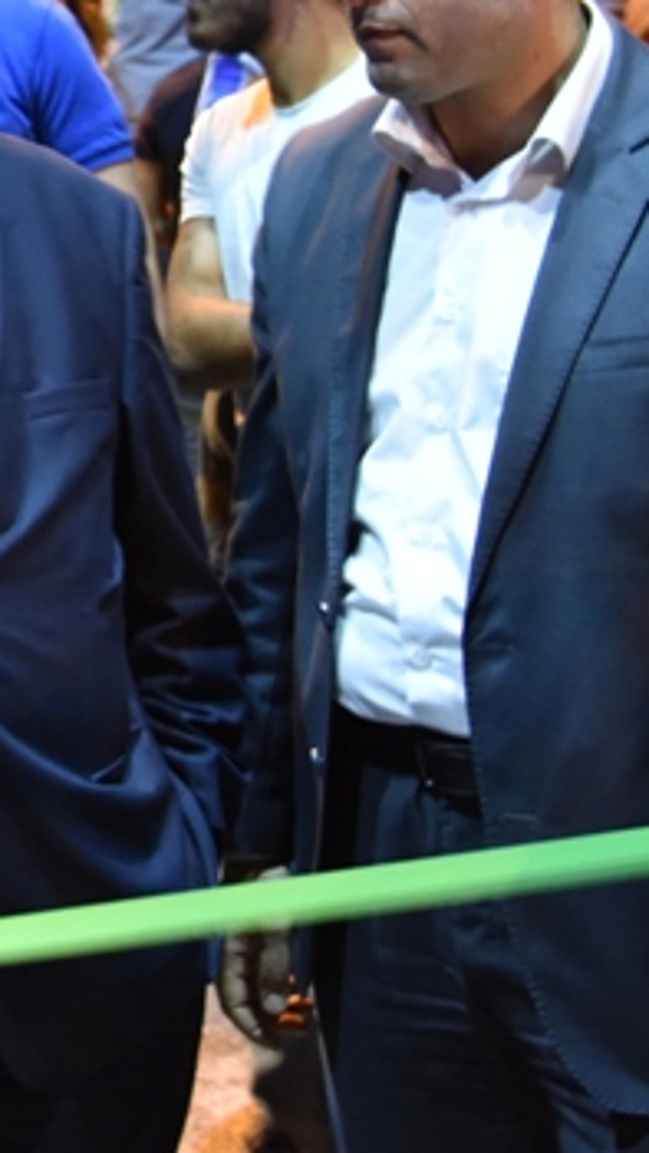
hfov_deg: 11.5
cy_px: 140
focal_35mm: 98
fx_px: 2997
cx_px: -488
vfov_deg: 21.4
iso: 3200
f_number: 4
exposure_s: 1/30
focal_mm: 32
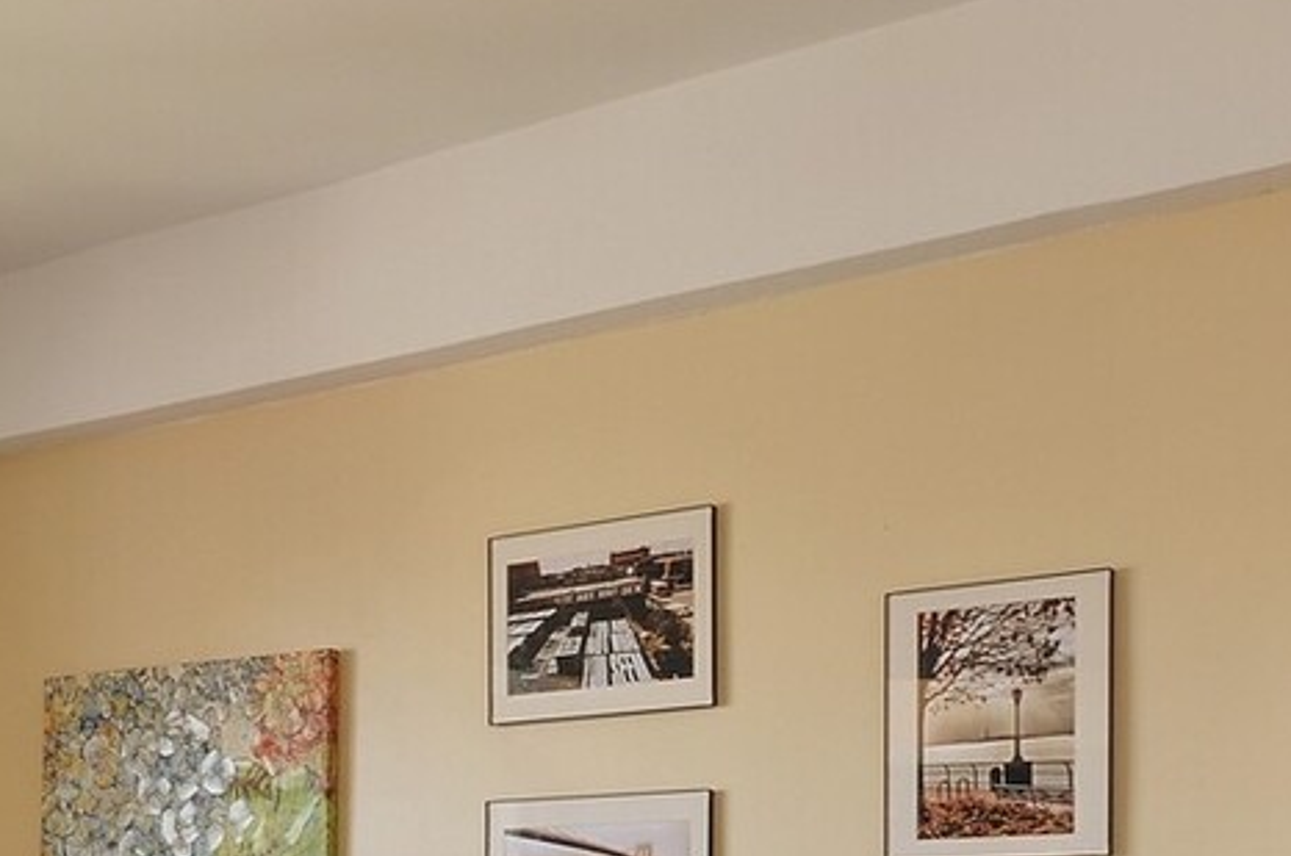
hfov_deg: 32.0
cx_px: 14
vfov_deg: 20.7
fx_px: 2076
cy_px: 1183
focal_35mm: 58
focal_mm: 12
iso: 200
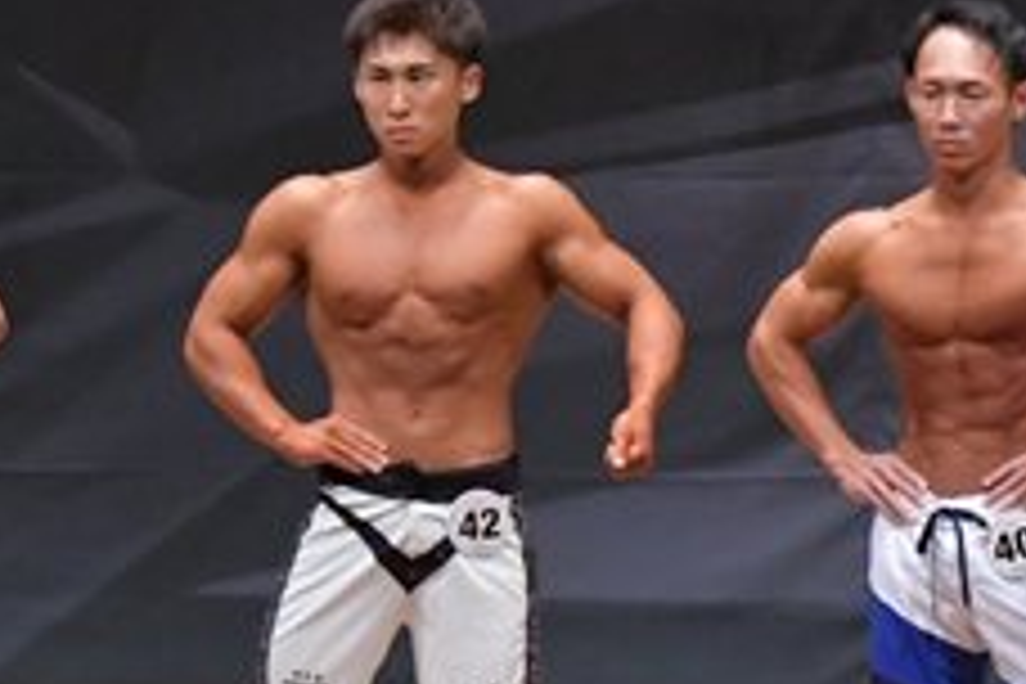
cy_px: 346
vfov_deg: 2.9
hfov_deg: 4.4
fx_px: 13365
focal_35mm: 469
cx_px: 1150
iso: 8000
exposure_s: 1/400
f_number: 5.6
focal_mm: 92
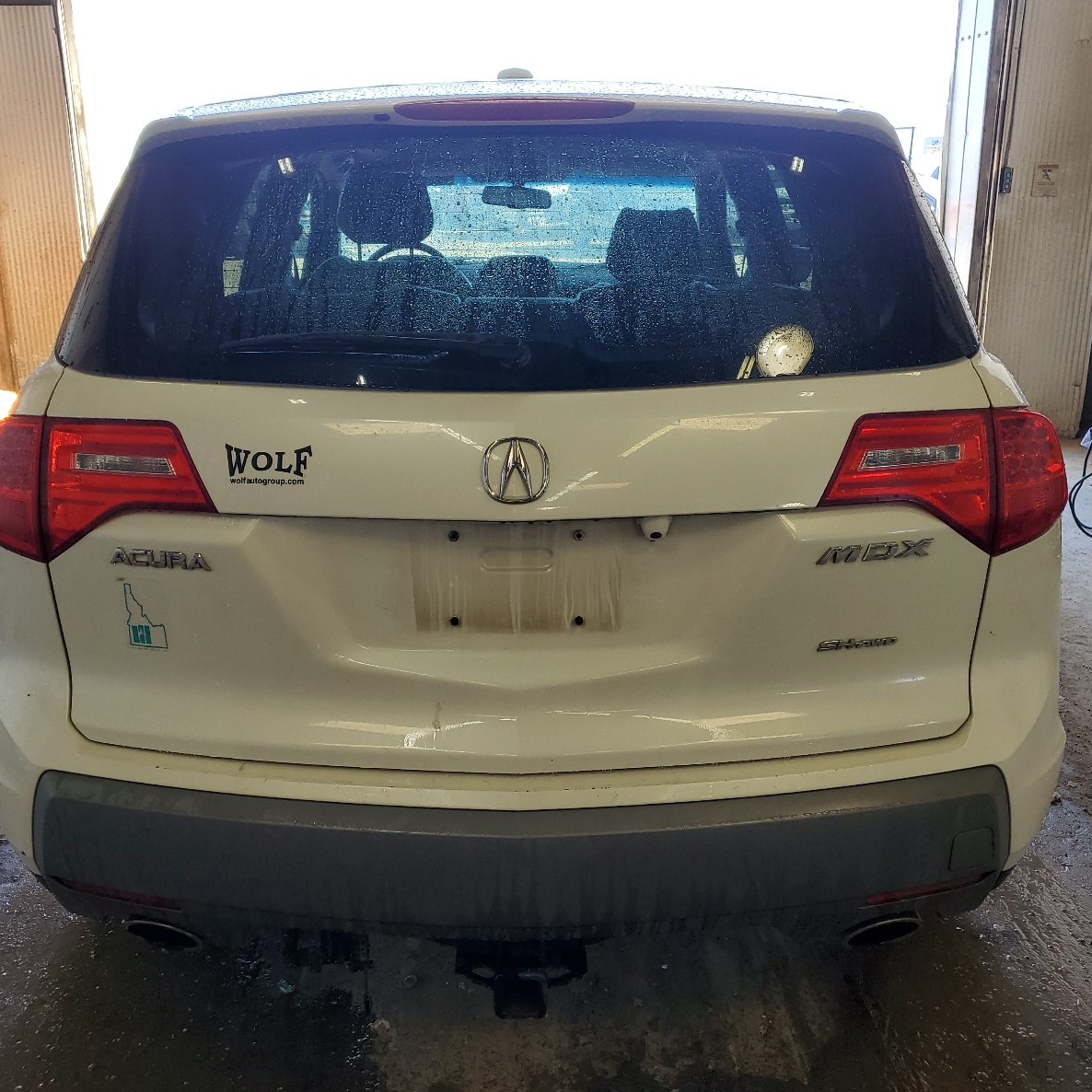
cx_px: 510
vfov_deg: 52.5
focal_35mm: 31
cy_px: 541
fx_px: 1106
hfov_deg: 52.5
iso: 50
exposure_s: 1/141
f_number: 1.5
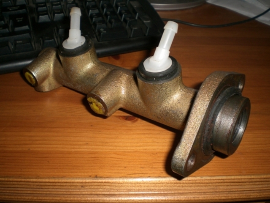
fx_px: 296
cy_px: 102
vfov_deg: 37.7
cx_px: 135
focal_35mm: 38
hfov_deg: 49.0
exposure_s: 1/60
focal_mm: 6.3
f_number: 3.1
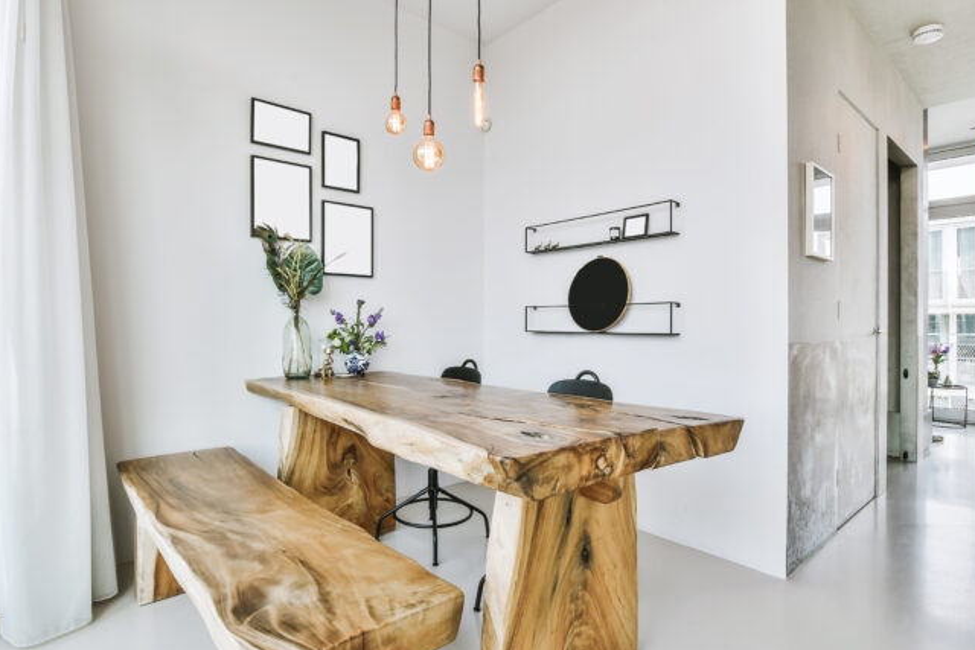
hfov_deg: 90.0
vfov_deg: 67.4
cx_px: 480
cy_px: 339
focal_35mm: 18
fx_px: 488
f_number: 14
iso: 100
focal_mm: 10
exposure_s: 1/6
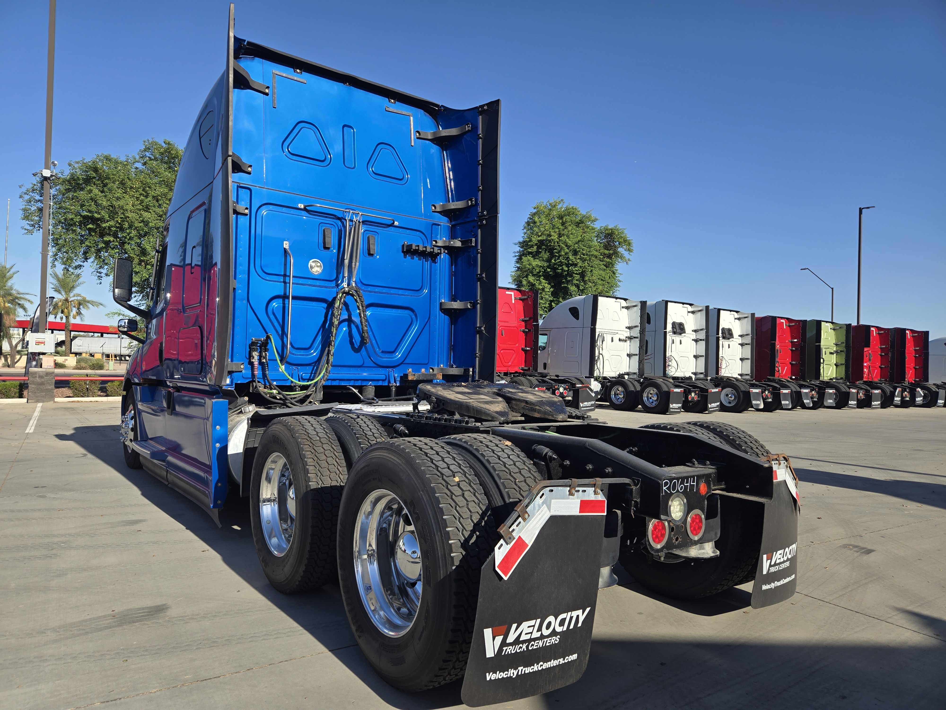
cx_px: 473
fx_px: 629
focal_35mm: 23
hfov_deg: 73.9
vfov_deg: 58.9
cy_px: 355
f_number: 1.8
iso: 25
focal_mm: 5.4
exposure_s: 1/1563
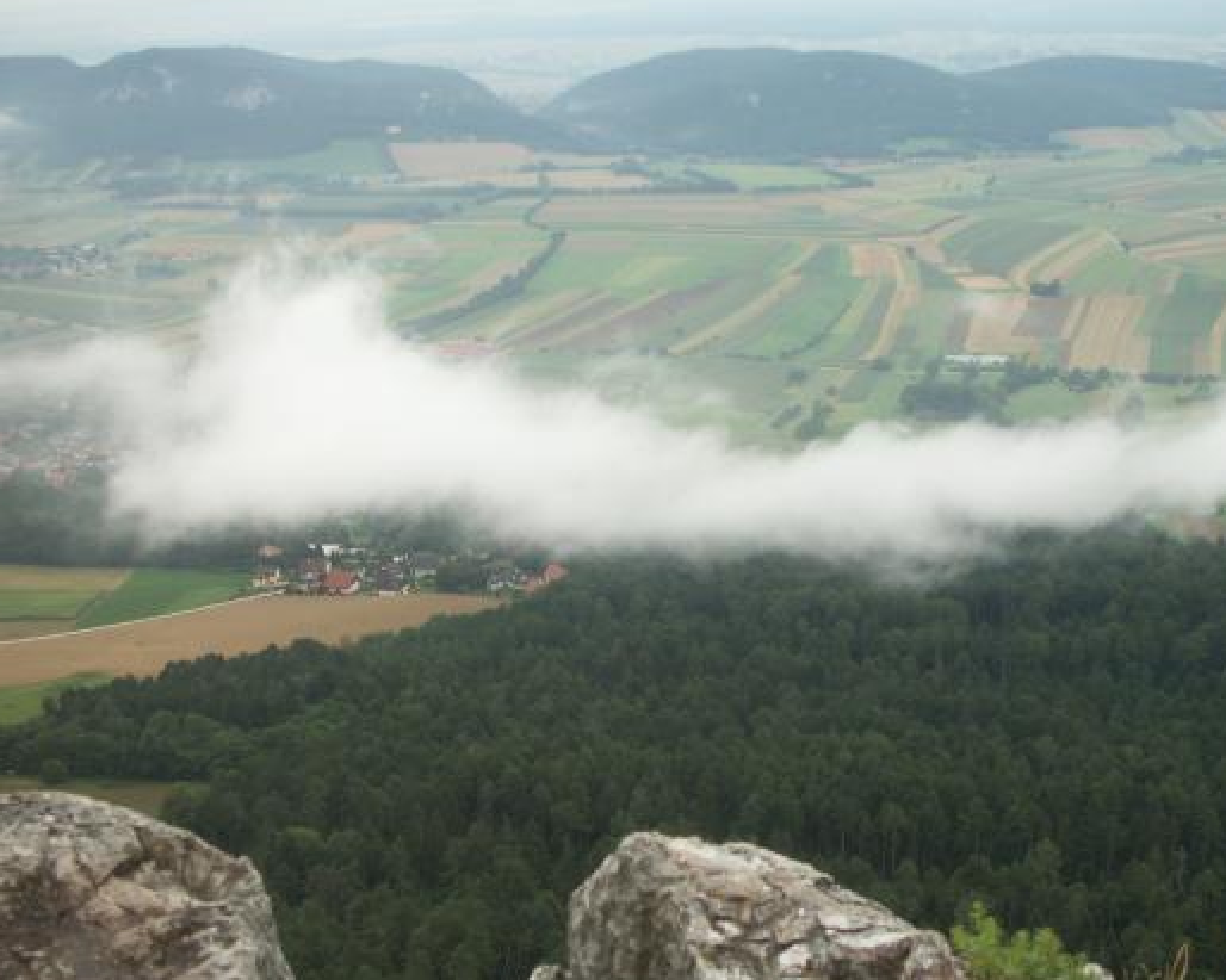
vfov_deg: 33.4
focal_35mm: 45
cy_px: 470
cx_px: 725
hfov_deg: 41.0
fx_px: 1633
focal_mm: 7.7
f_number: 3.5
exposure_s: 1/60
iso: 50
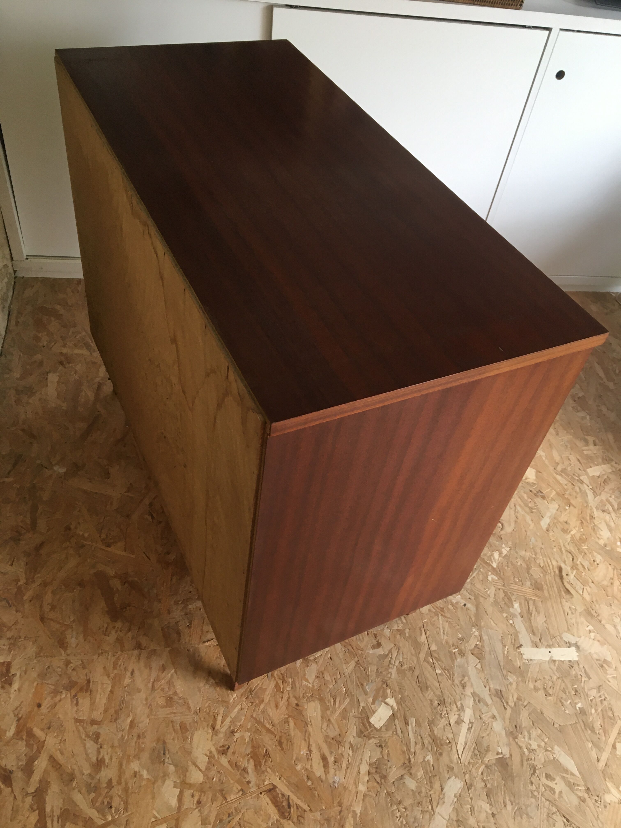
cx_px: 310
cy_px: 414
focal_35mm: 29
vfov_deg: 61.7
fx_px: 694
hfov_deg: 48.2
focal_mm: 4.15
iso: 80
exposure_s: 1/33
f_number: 2.2
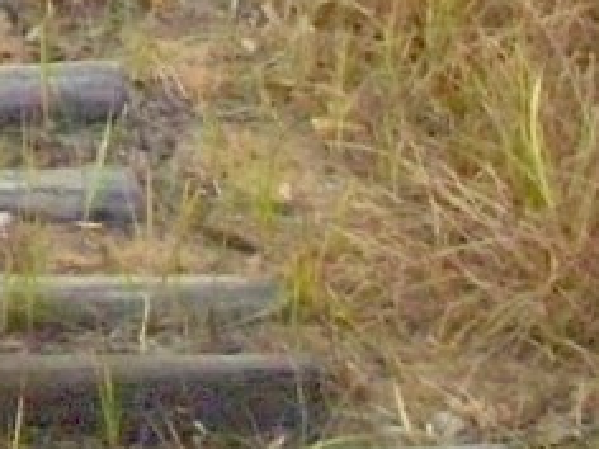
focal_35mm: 215
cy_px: -914
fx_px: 3720
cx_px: -499
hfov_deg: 8.8
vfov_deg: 6.3
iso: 640
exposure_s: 1/640
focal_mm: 5.7
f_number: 2.9
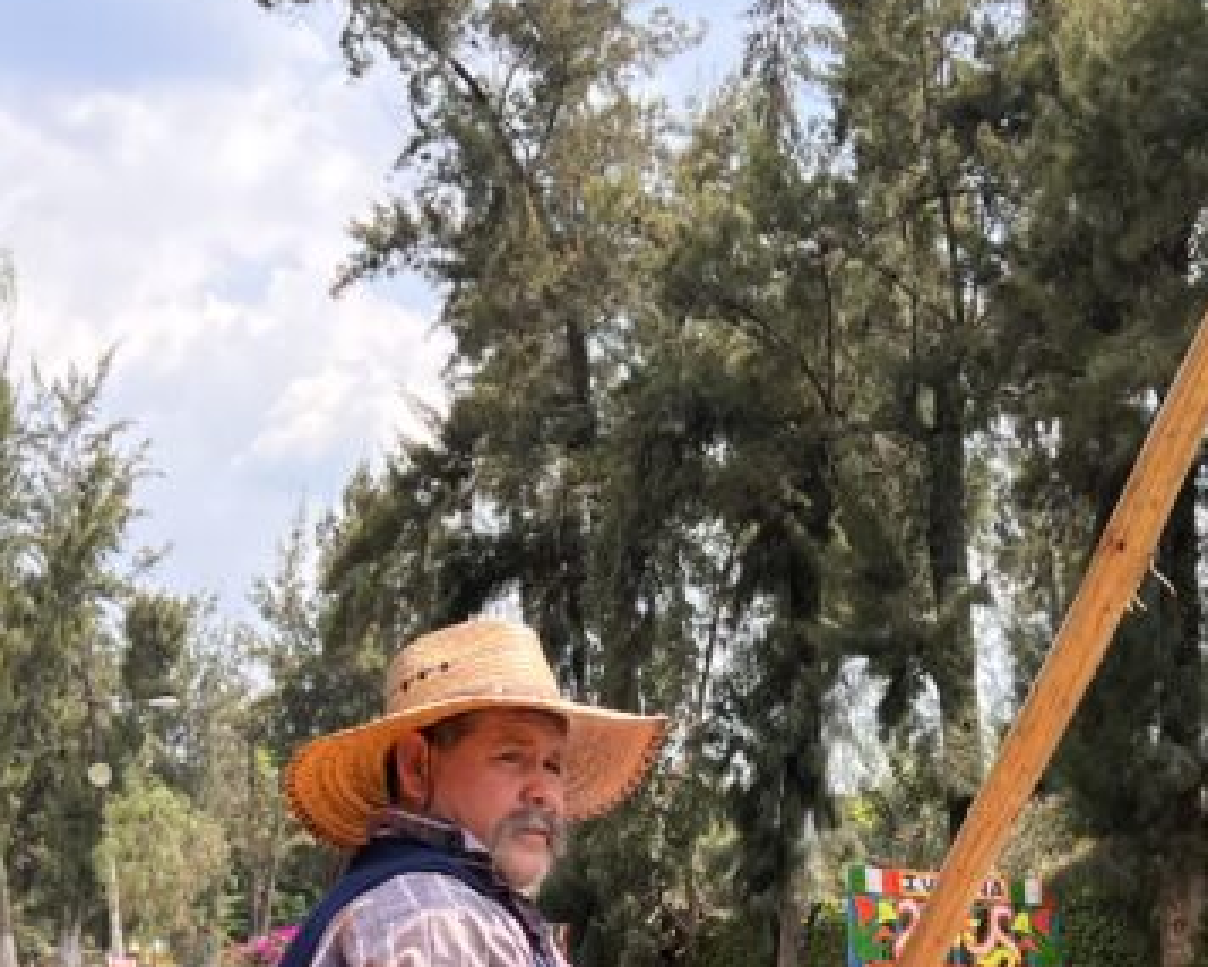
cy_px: 1143
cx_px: 692
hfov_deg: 26.0
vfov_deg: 19.8
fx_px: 2611
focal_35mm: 73
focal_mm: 5.7
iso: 50
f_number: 1.5
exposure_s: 1/1159
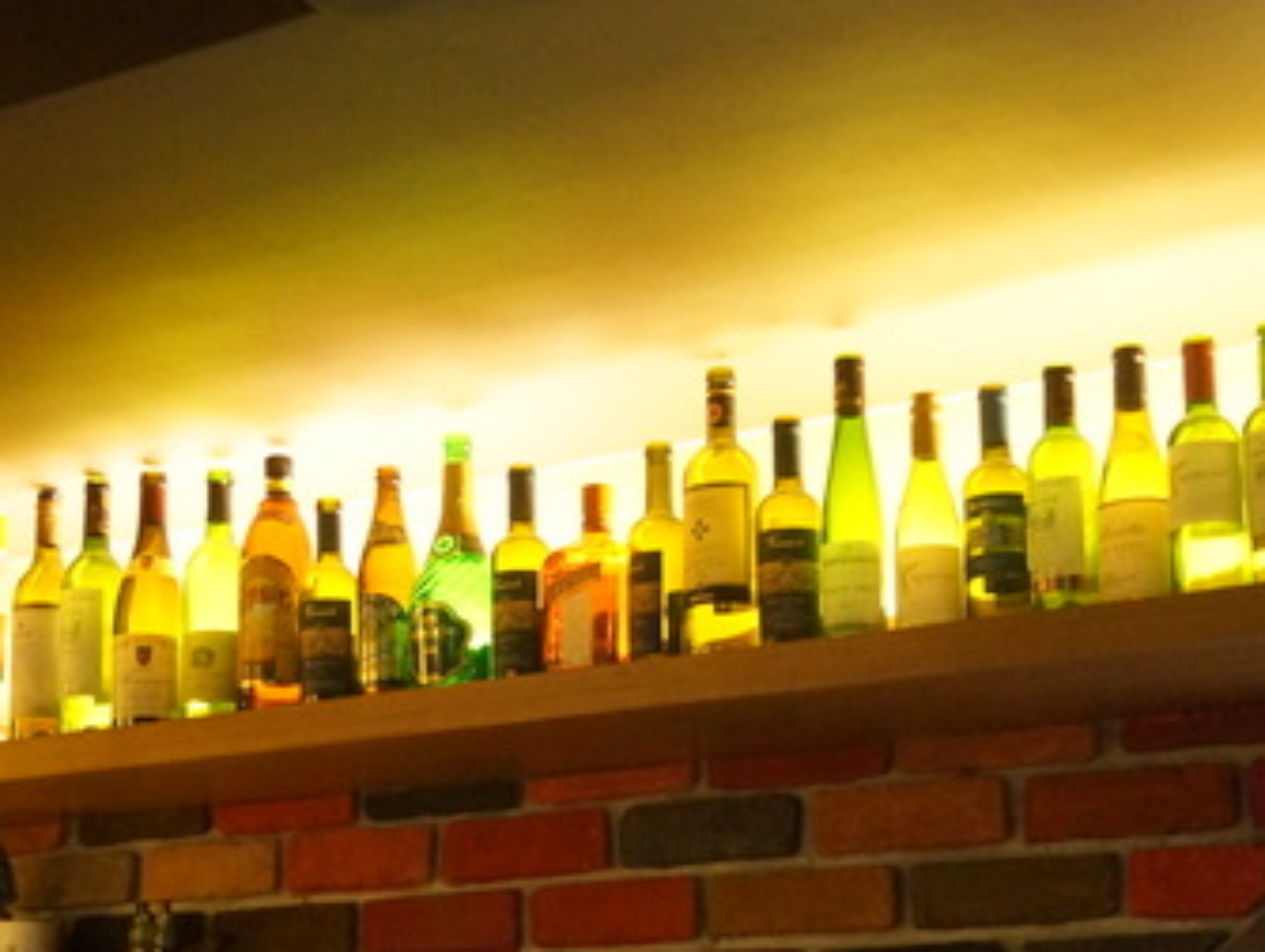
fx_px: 2414
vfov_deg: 22.0
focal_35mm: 66
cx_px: 472
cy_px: 767
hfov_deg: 29.2
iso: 3200
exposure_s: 1/40
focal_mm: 24
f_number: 4.5
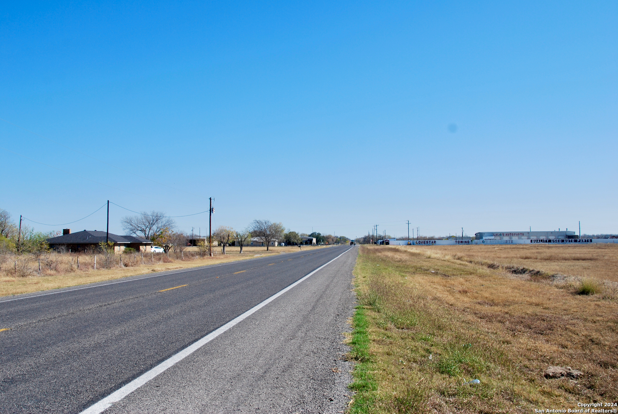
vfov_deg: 35.6
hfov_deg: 51.2
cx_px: 309
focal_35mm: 38
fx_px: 645
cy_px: 207
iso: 100
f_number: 8
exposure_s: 1/250
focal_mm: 25
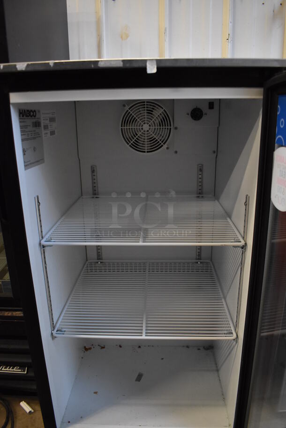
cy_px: 214
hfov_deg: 48.0
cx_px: 143
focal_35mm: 27
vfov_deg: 67.3
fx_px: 321
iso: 2200
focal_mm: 18
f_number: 3.5
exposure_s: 1/125
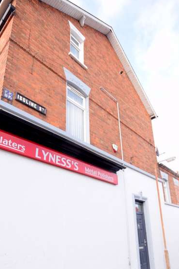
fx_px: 177
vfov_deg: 73.2
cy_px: 168
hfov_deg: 53.6
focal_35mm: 24
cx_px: 91
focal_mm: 11
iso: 400
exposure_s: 1/200
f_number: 7.1
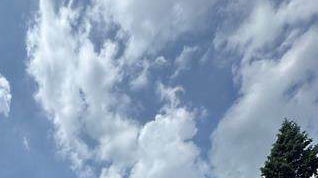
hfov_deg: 48.3
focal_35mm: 37
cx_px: 31
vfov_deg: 18.7
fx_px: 312
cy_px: 362
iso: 50
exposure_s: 1/2083
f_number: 2.2
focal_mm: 2.22
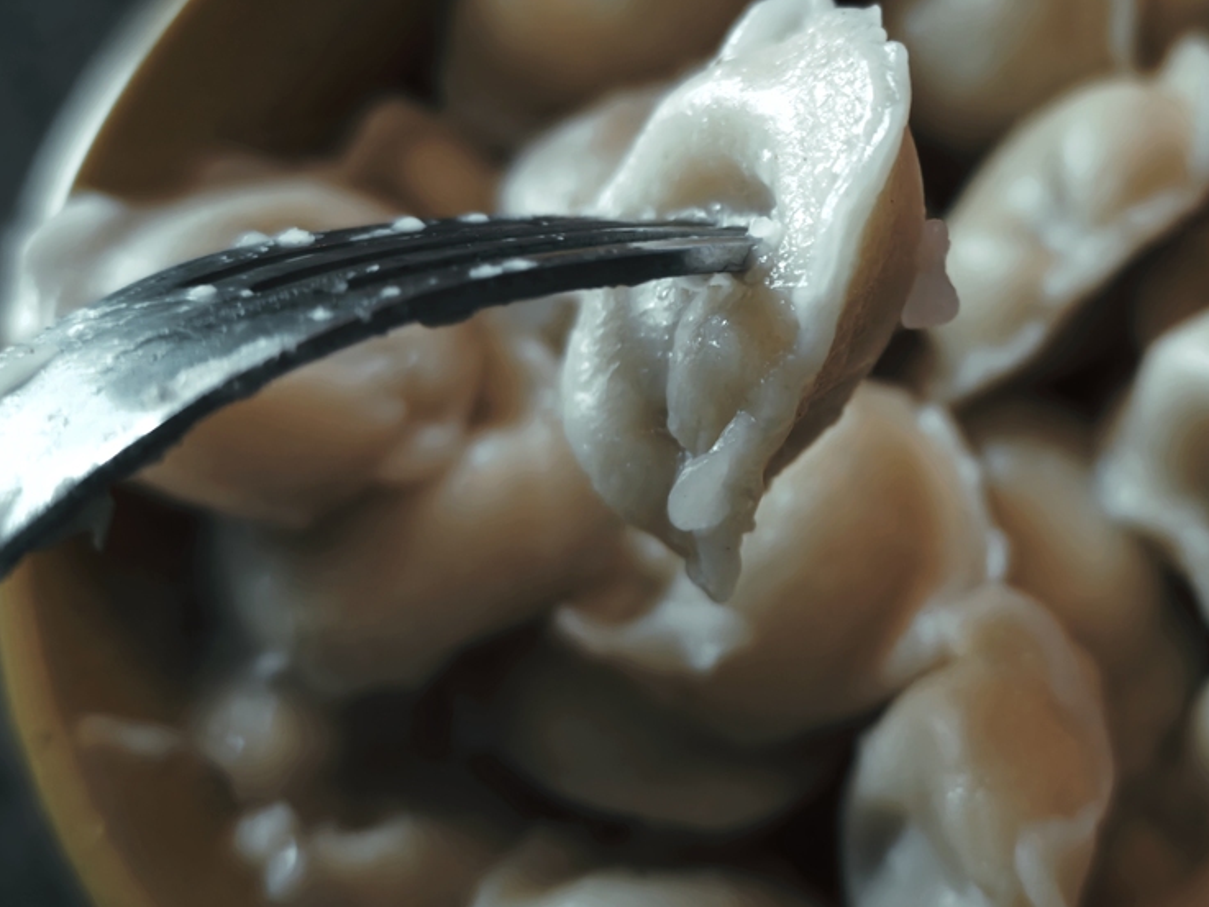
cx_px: 817
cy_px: 284
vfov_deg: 25.5
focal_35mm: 57
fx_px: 1991
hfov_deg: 33.4
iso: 800
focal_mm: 8.72
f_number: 1.63
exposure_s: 1/42.6
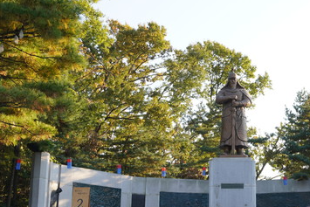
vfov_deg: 19.2
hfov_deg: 28.1
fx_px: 612
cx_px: 226
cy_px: 108
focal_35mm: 71
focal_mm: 28
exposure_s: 1/100
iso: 100
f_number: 5.6
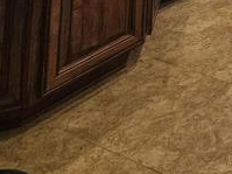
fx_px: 449
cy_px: -255
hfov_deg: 19.8
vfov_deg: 14.1
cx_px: 435
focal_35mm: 67
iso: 64
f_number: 2.2
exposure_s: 1/60
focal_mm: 2.2
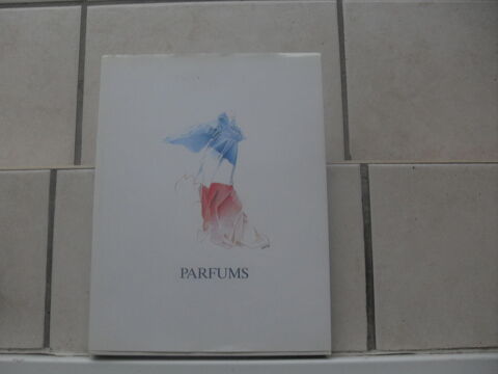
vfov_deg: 38.7
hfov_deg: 50.1
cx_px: 249
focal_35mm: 37
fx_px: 532
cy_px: 187
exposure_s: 1/90
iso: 100
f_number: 2.8
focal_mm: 6.3
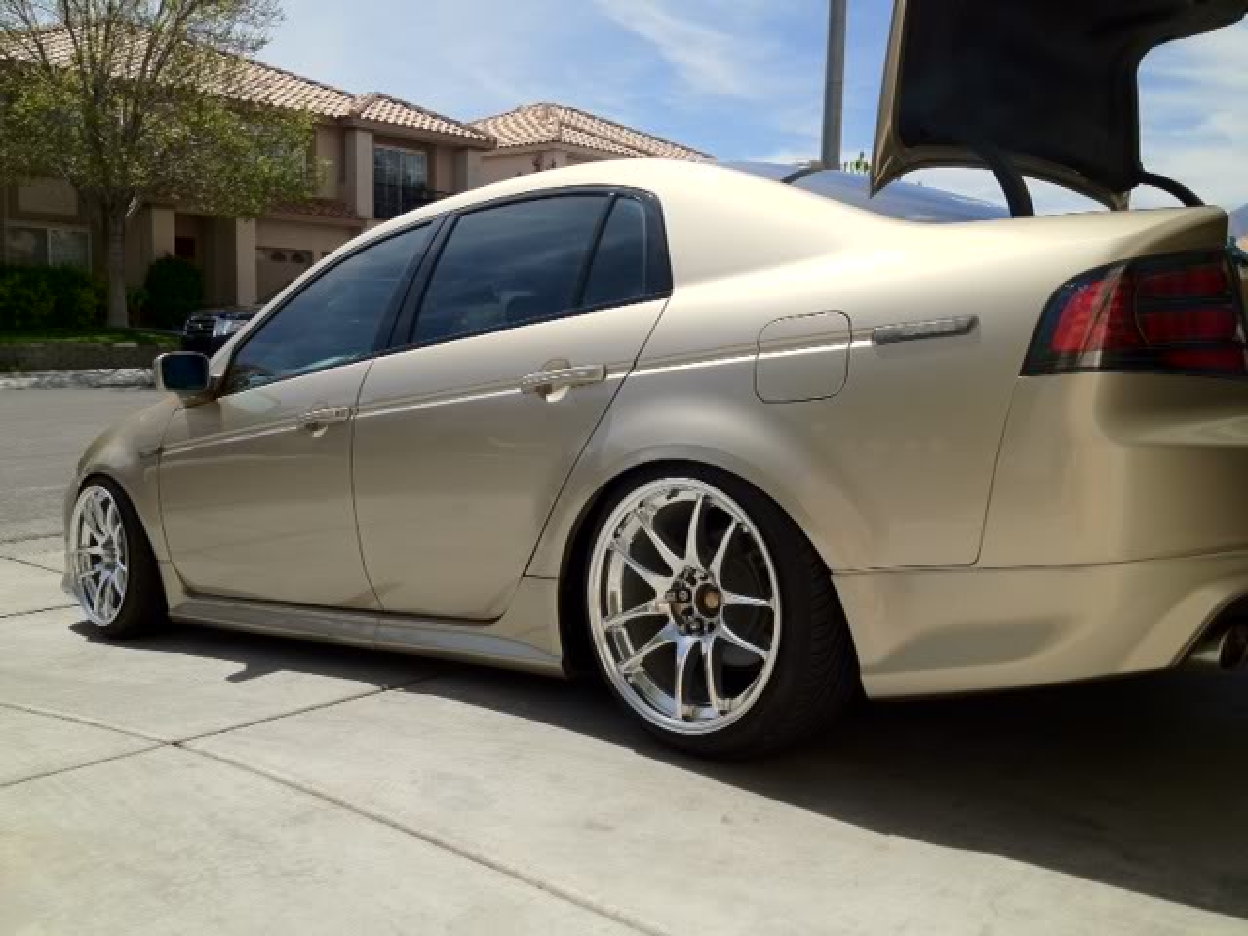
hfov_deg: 52.6
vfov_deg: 40.7
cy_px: 468
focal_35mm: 35
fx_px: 1262
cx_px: 624
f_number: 2.4
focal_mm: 4.3
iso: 64
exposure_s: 1/1905
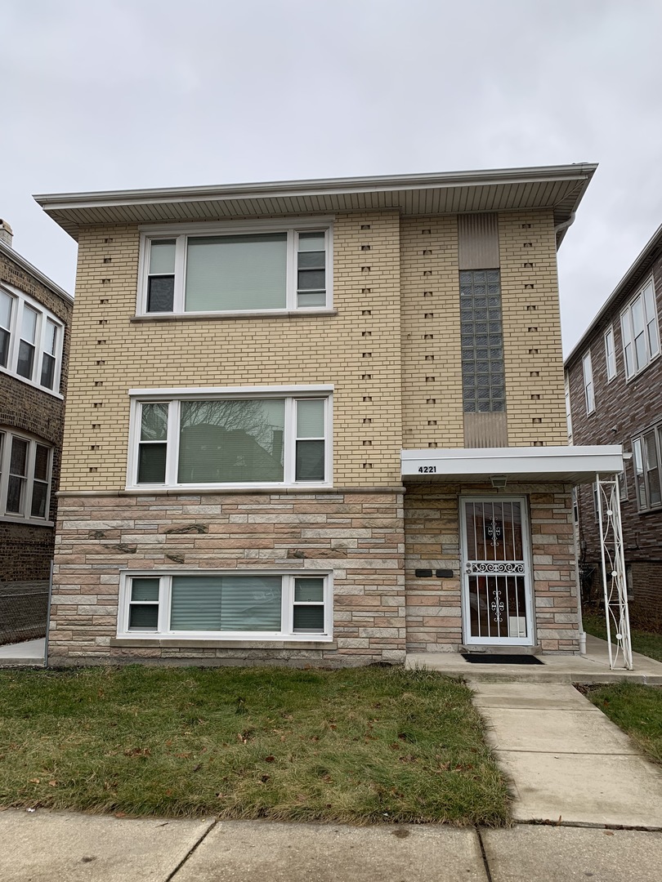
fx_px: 663
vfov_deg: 67.3
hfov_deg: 53.1
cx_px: 331
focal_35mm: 26
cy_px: 441
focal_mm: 4.25
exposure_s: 1/122
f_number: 1.8
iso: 25
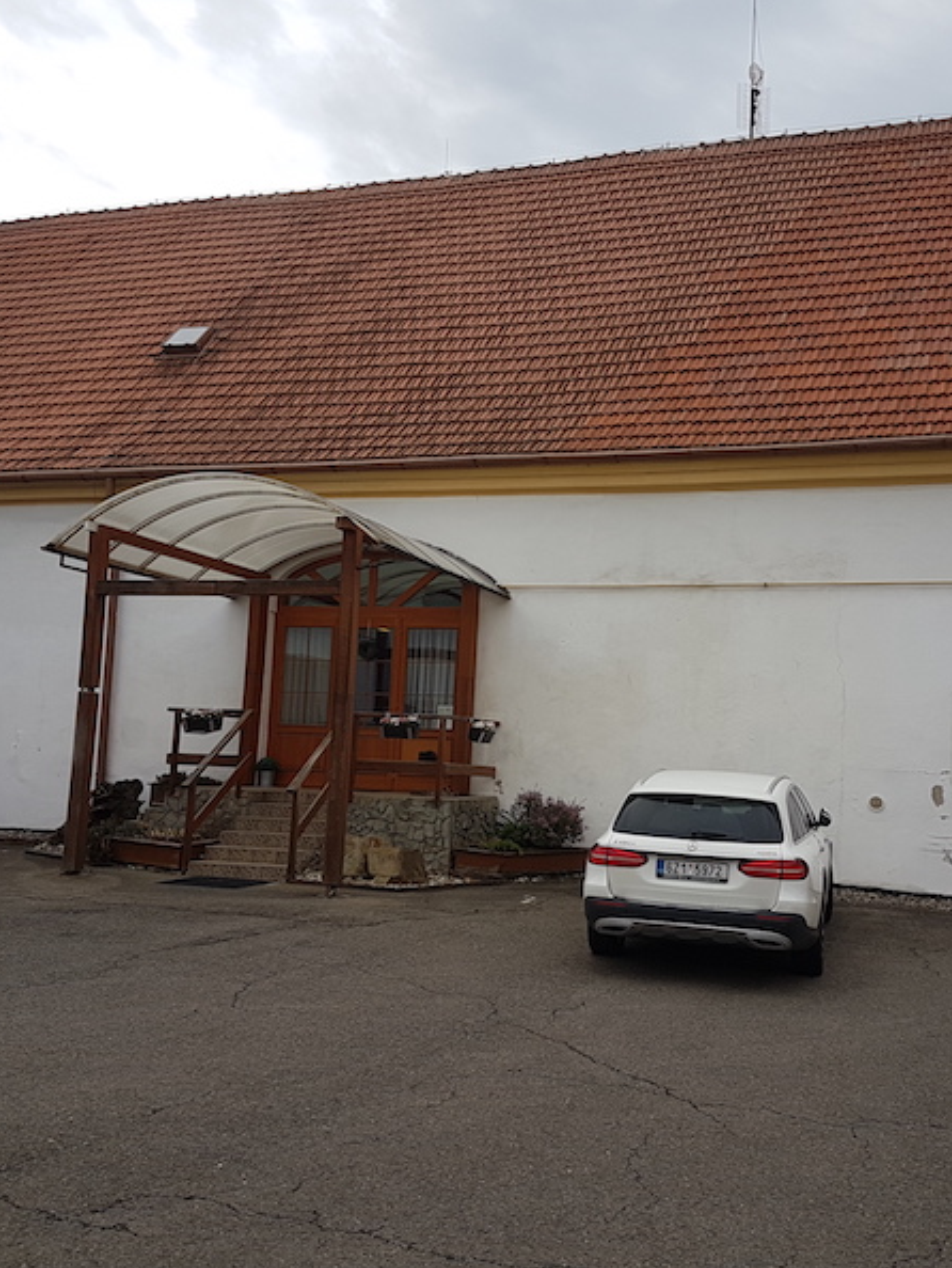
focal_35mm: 35
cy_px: 632
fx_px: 1282
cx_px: 553
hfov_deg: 40.6
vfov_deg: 52.6
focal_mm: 4.2
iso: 40
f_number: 1.7
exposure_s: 1/2264
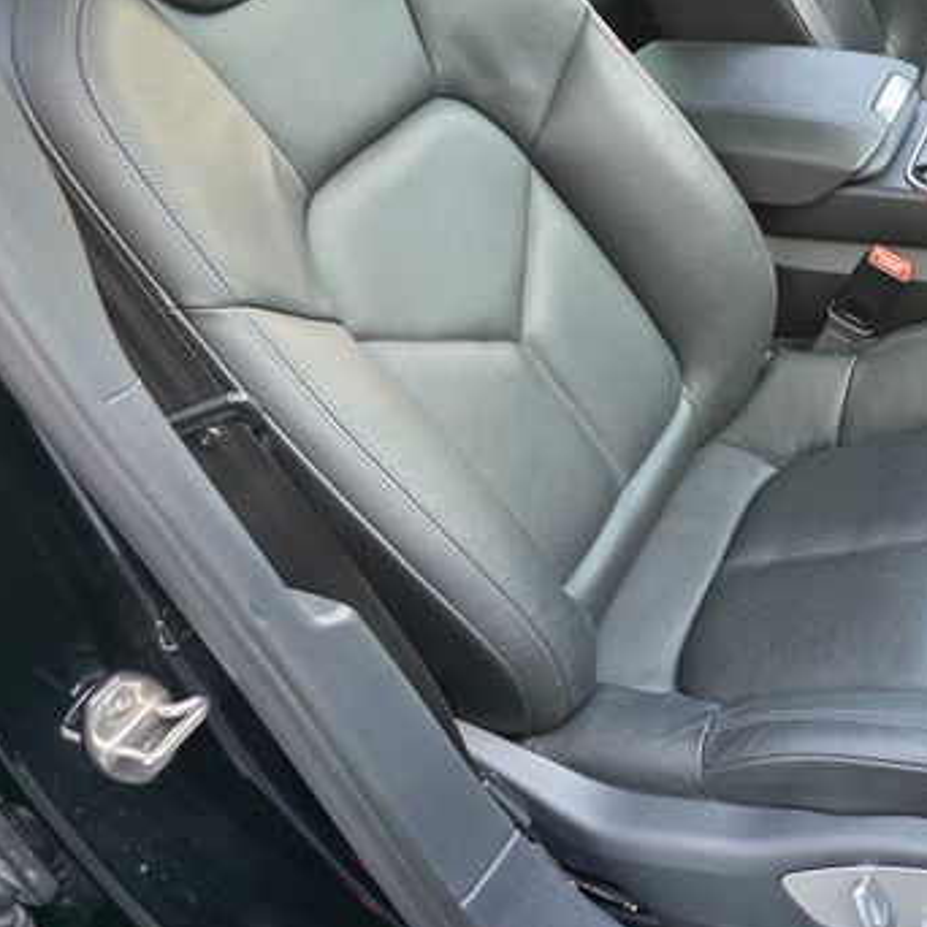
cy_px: 295
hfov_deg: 40.2
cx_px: 857
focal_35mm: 38
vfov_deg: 43.1
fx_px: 1151
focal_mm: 6.3
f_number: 1.7
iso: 160
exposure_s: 1/180
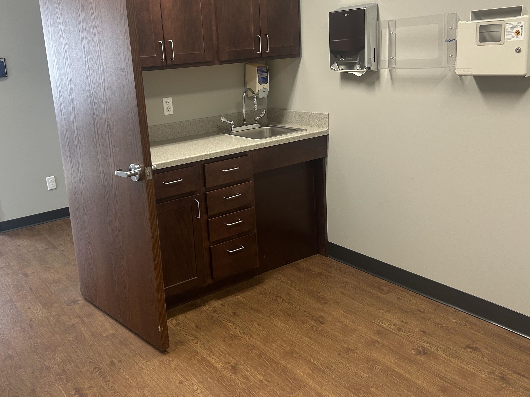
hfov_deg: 53.6
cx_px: 217
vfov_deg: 41.7
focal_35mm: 34
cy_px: 167
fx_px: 521
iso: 100
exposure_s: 1/60
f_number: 1.5
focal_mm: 5.7
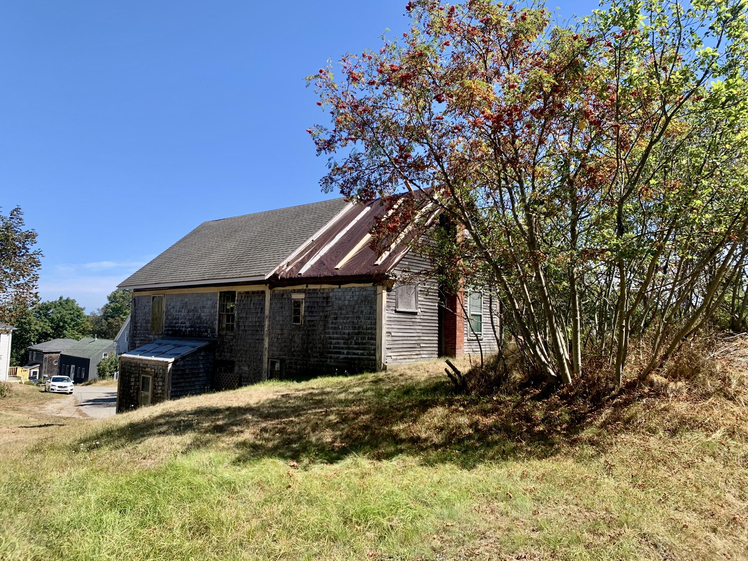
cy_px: 280
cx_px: 374
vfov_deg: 53.1
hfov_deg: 67.3
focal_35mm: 26
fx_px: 562
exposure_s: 1/1190
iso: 25
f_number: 1.8
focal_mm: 4.25
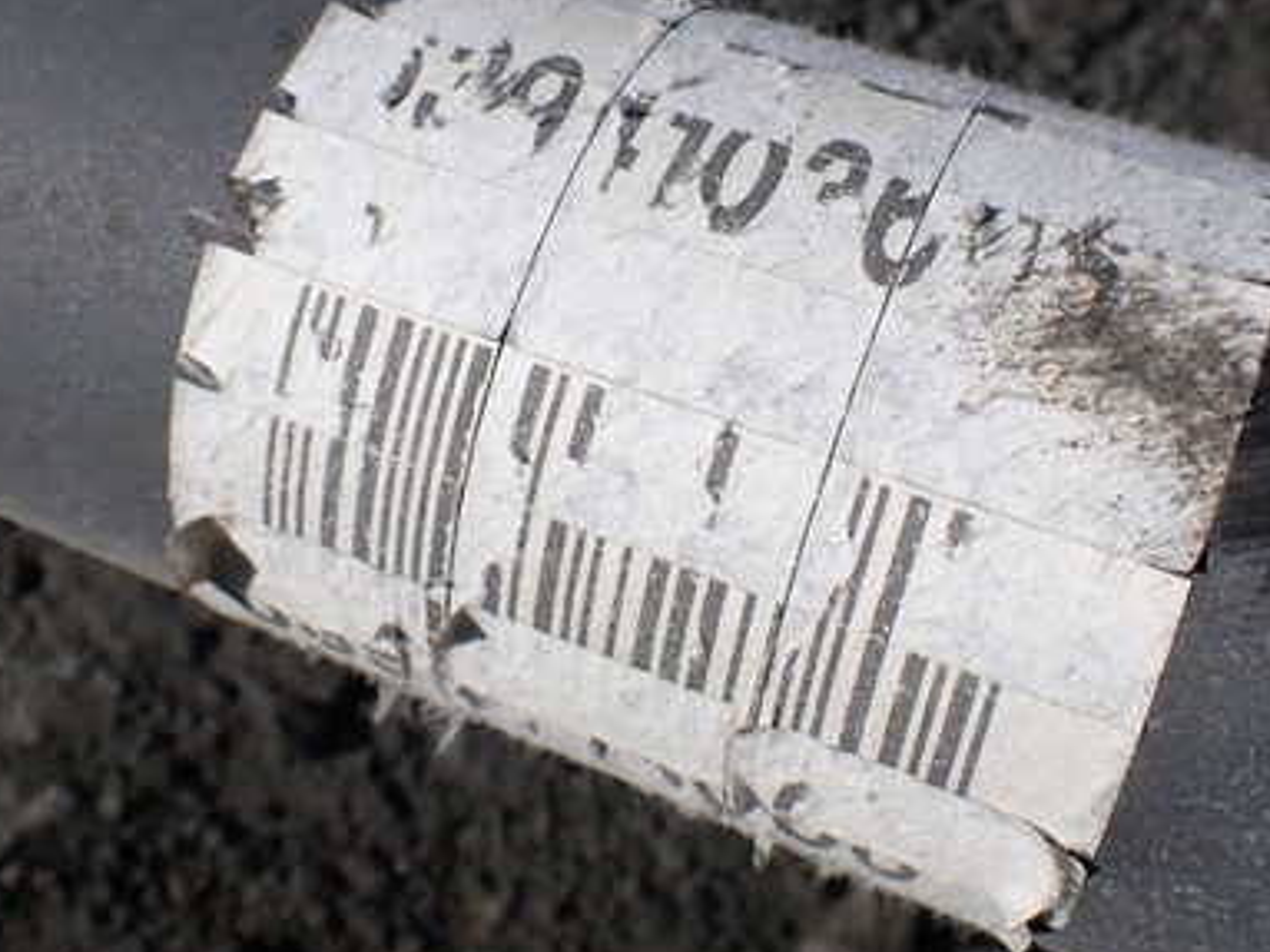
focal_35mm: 47
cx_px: 680
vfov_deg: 30.6
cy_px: 312
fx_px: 1724
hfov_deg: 40.4
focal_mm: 5.4
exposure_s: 1/250
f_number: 9
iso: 100
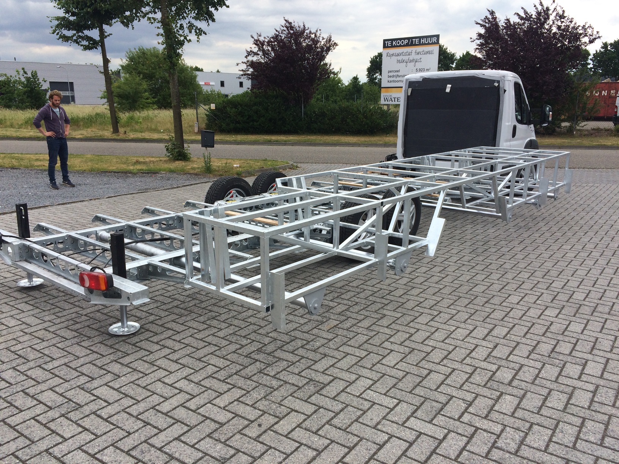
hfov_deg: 61.7
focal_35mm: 29
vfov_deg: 48.2
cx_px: 310
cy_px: 232
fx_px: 519
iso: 32
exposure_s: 1/1520
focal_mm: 4.15
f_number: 2.2
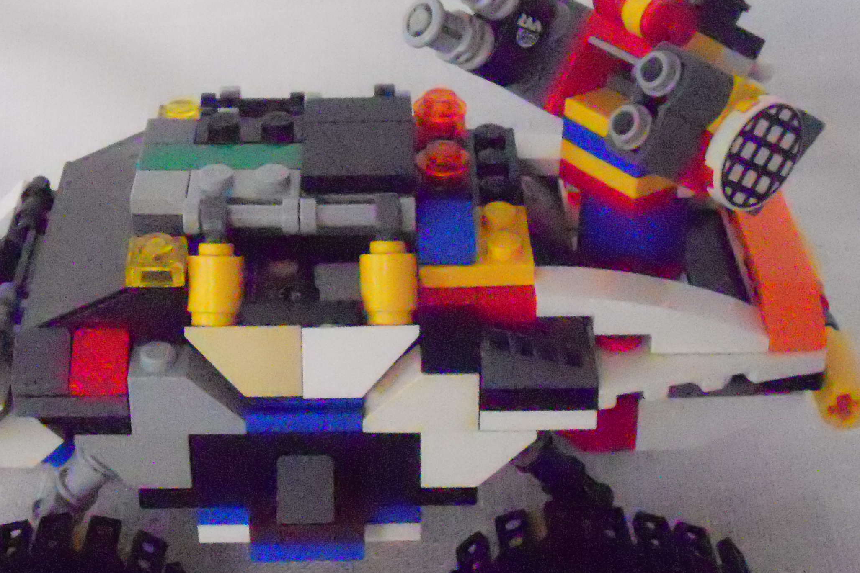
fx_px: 1839
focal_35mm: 77
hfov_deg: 26.2
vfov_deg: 17.7
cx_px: 294
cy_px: 352
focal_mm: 6.9
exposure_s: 1/320
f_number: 3.9
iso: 3200
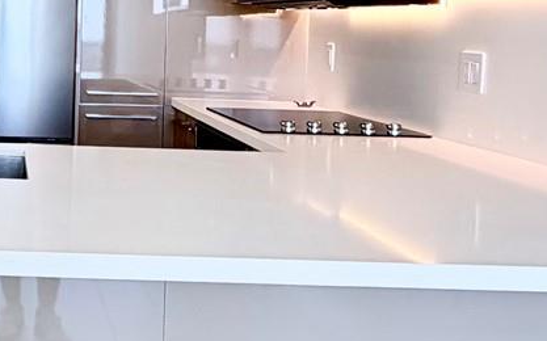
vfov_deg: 22.2
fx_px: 849
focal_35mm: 57
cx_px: 14
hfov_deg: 33.1
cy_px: 42
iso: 200
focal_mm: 2.22
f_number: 2.2
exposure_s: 1/120
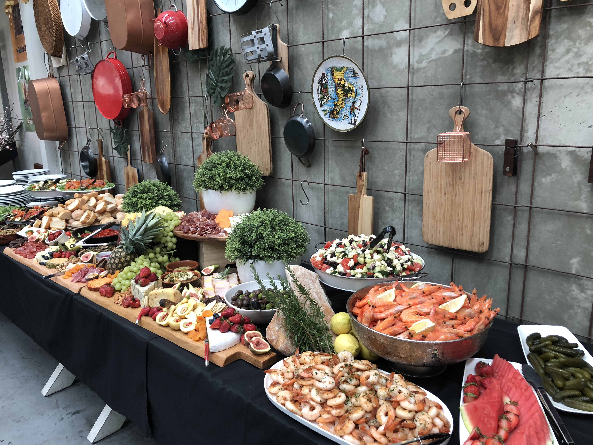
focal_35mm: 28
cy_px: 222
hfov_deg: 63.4
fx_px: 480
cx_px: 296
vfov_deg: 49.7
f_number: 1.8
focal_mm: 3.99
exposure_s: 1/20
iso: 40
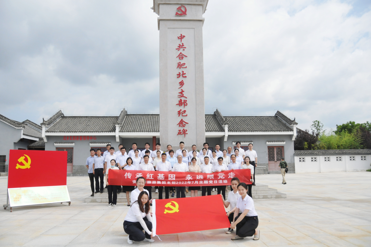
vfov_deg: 47.8
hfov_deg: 67.4
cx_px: 186
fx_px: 278
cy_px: 124
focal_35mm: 27
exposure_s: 1/8000
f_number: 4.5
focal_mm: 18
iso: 800
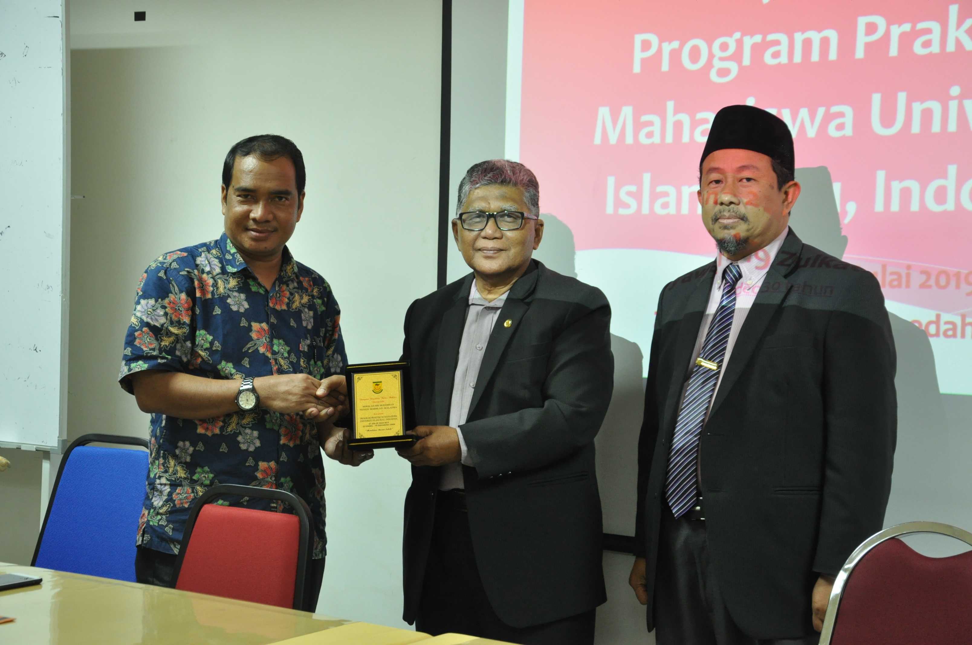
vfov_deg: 18.9
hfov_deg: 28.1
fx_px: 1942
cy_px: 322
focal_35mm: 72
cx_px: 486
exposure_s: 1/25
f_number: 4.8
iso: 1000
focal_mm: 48
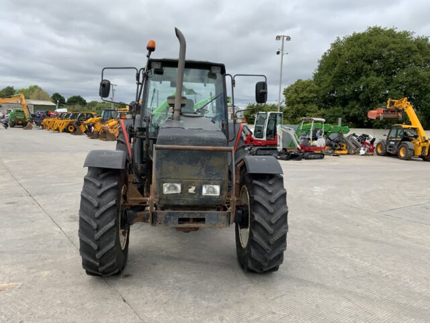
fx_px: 360
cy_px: 162
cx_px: 215
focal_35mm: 29
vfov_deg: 48.2
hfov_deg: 61.7
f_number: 1.8
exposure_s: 1/1786
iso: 16
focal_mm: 3
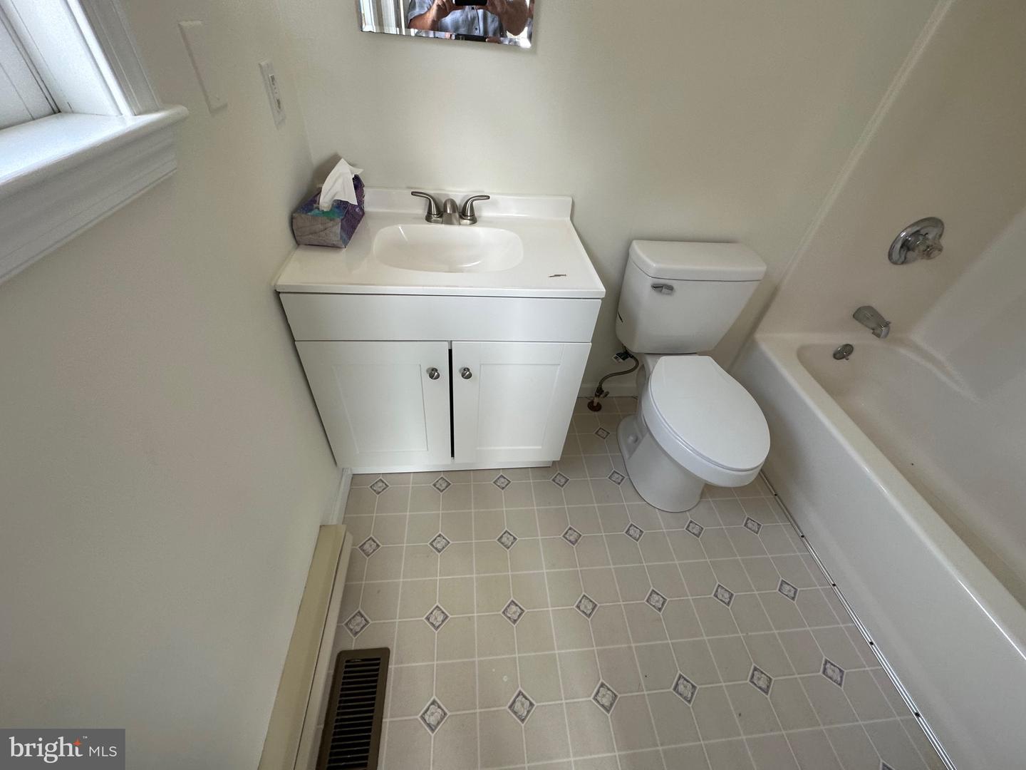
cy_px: 385
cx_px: 513
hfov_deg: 102.1
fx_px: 415
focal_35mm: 14
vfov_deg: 85.7
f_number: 2.2
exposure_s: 1/120
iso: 80
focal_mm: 2.22
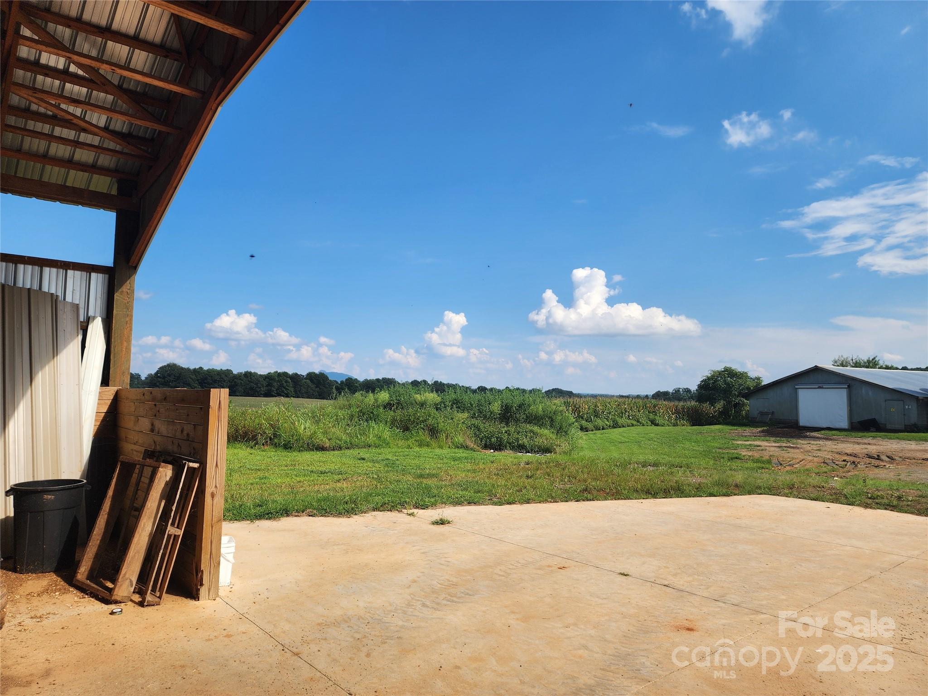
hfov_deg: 73.9
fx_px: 617
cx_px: 464
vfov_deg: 58.9
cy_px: 348
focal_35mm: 23
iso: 12
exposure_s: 1/1228
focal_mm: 6.4
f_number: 1.8
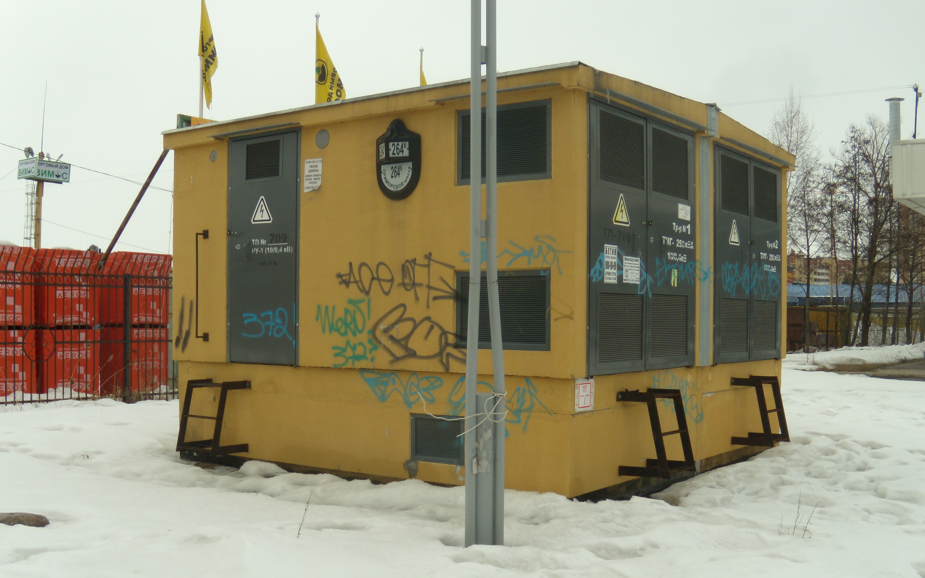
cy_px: 348
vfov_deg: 32.7
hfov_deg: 50.4
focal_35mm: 39
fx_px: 983
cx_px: 467
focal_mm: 6.4
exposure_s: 1/800
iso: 80
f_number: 3.6
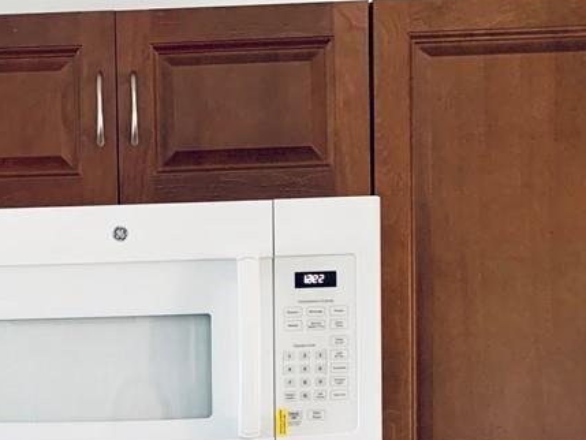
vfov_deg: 22.0
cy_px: 514
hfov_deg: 30.1
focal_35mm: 62
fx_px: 1050
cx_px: 83
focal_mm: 4.25
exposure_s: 1/60
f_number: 1.8
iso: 320
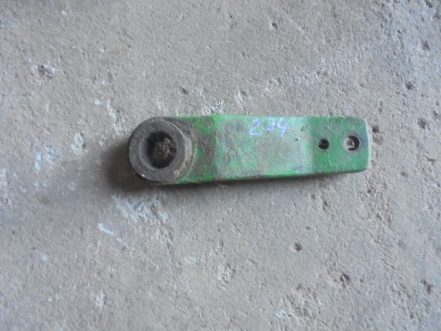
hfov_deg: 67.3
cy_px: 166
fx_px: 331
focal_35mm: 26
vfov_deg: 53.1
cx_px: 220
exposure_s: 1/15
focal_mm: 4.6
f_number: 3.5
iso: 400
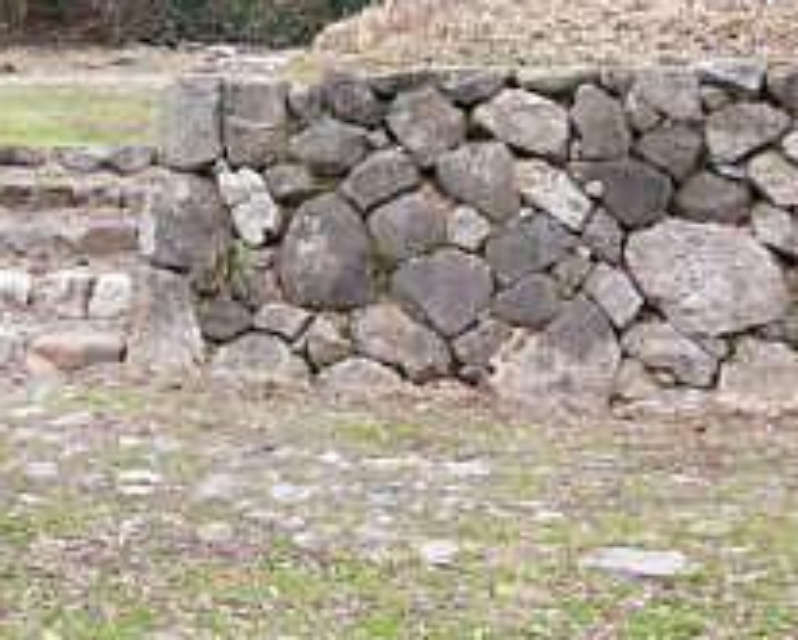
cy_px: 77
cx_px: 58
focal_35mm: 66
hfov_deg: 27.5
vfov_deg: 22.7
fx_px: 1560
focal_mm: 7.4
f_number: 4
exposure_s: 1/60
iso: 80
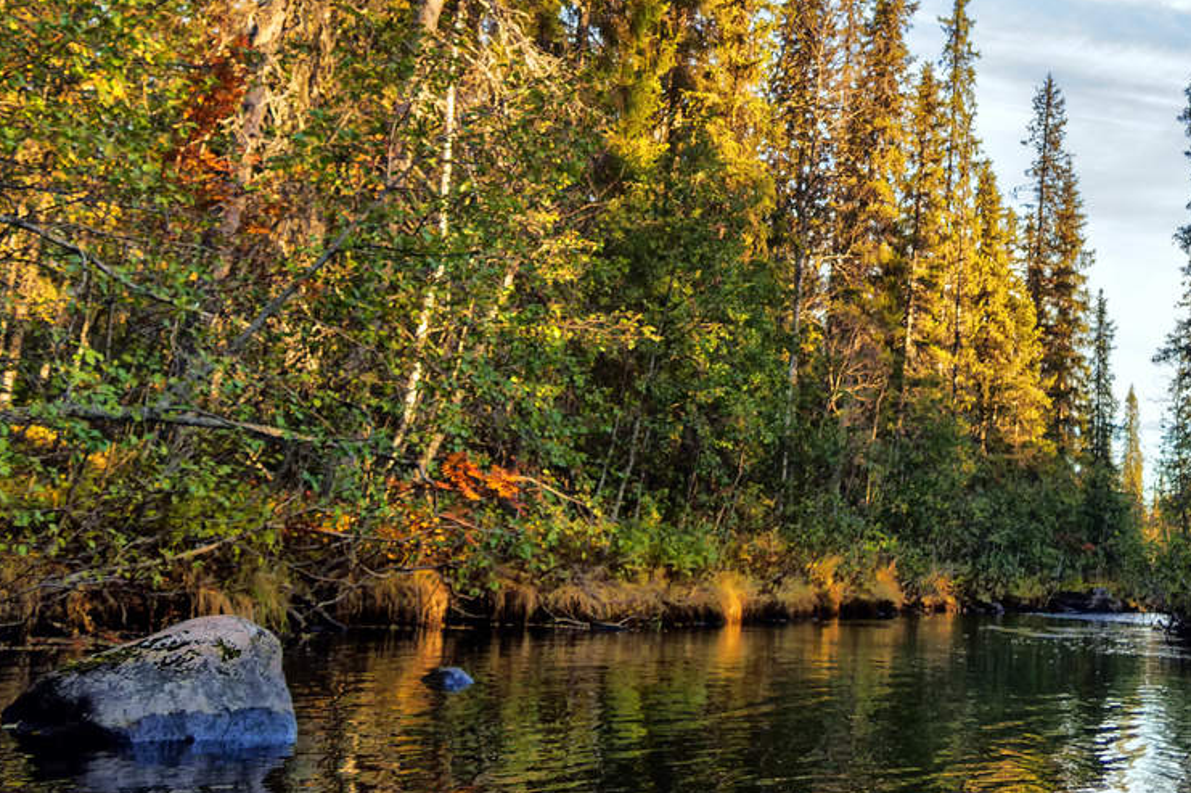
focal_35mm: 51
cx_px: 870
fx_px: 1686
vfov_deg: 25.8
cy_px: 107
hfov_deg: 38.1
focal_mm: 18
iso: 100
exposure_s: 1/125
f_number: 4.5
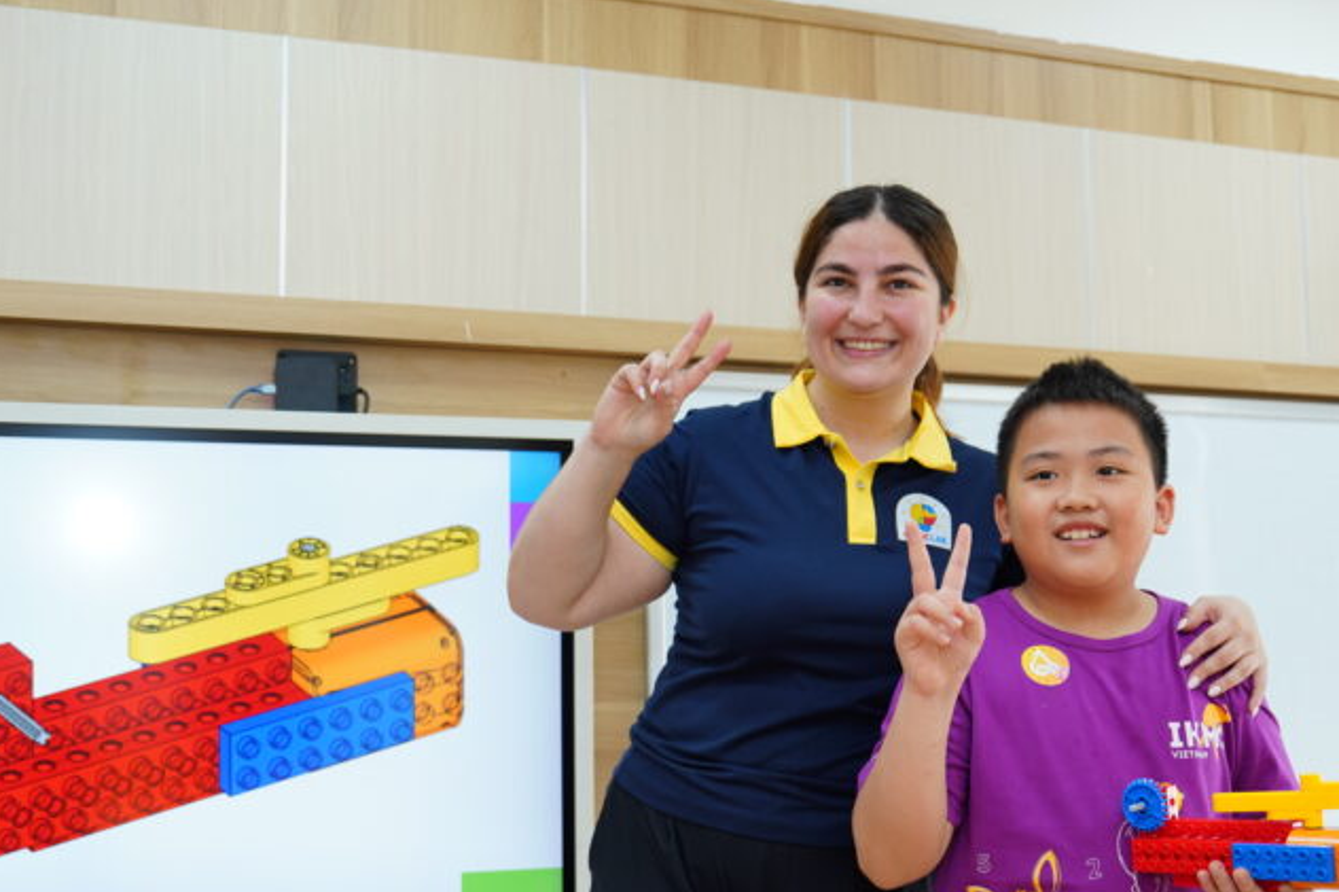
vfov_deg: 28.5
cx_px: 733
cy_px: 584
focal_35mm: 47
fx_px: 1748
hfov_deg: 41.9
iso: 400
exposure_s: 1/125
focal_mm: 29
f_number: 2.8
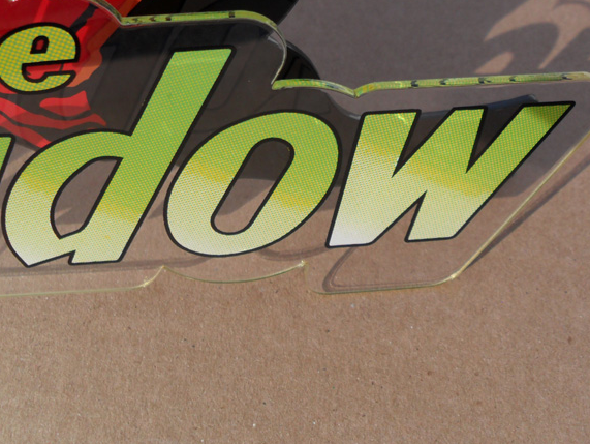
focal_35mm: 49
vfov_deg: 29.5
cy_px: 155
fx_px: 836
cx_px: 294
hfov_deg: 38.9
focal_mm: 6.3
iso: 80
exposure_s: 1/250
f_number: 7.6
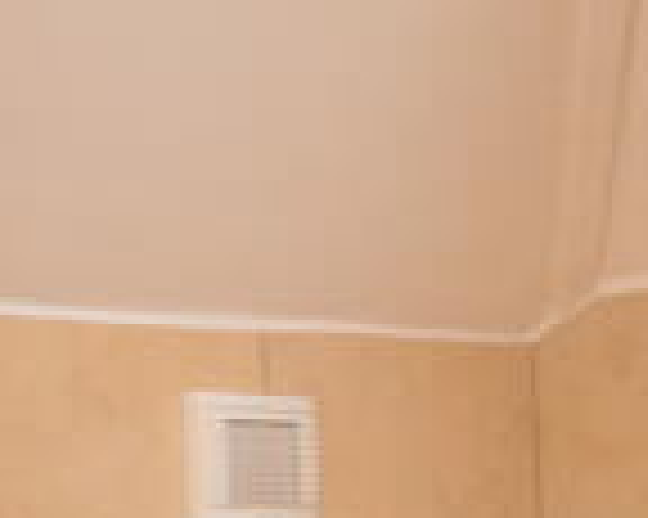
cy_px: 561
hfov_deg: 18.3
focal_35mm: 100
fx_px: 1917
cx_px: 756
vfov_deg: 15.0
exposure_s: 1/80
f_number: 4.5
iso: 400
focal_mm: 10
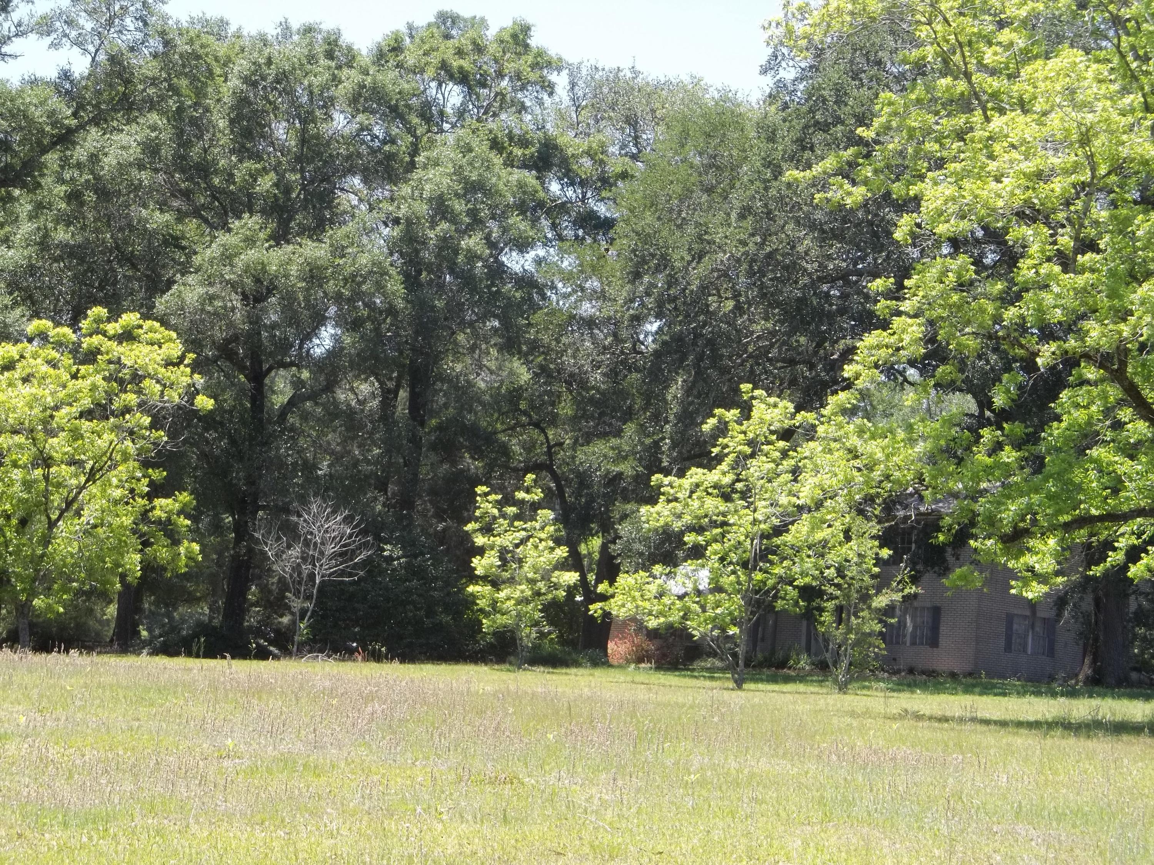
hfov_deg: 22.8
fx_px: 2867
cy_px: 432
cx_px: 577
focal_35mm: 86
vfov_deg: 17.2
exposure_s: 1/160
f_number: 4.5
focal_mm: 15.4
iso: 64
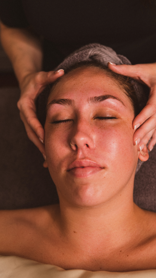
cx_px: 95
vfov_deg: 45.5
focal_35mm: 45
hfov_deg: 26.5
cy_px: 138
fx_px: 331
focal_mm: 42
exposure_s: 1/80
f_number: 2.8
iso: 320
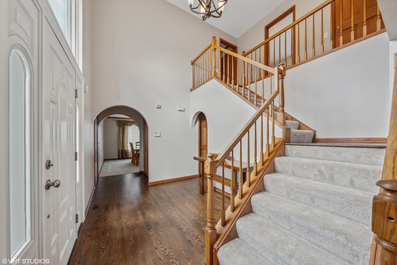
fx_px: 132
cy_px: 132
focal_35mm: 12
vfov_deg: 90.0
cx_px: 198
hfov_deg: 112.6
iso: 200
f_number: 8
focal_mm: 12
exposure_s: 1/320
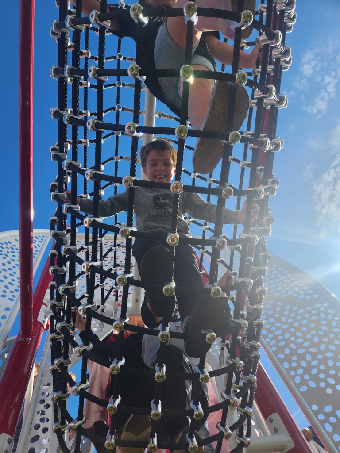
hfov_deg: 58.9
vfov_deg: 73.9
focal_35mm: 23
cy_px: 226
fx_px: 301
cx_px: 170
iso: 20
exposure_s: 1/1563
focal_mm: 5.4
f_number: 1.8
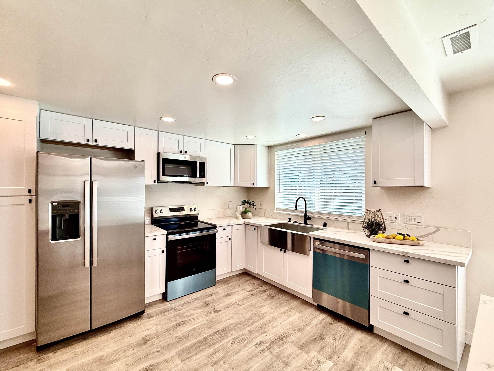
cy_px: 190
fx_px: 214
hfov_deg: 98.1
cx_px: 237
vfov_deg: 81.7
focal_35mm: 15
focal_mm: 2.22
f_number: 2.2
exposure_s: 1/161
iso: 64
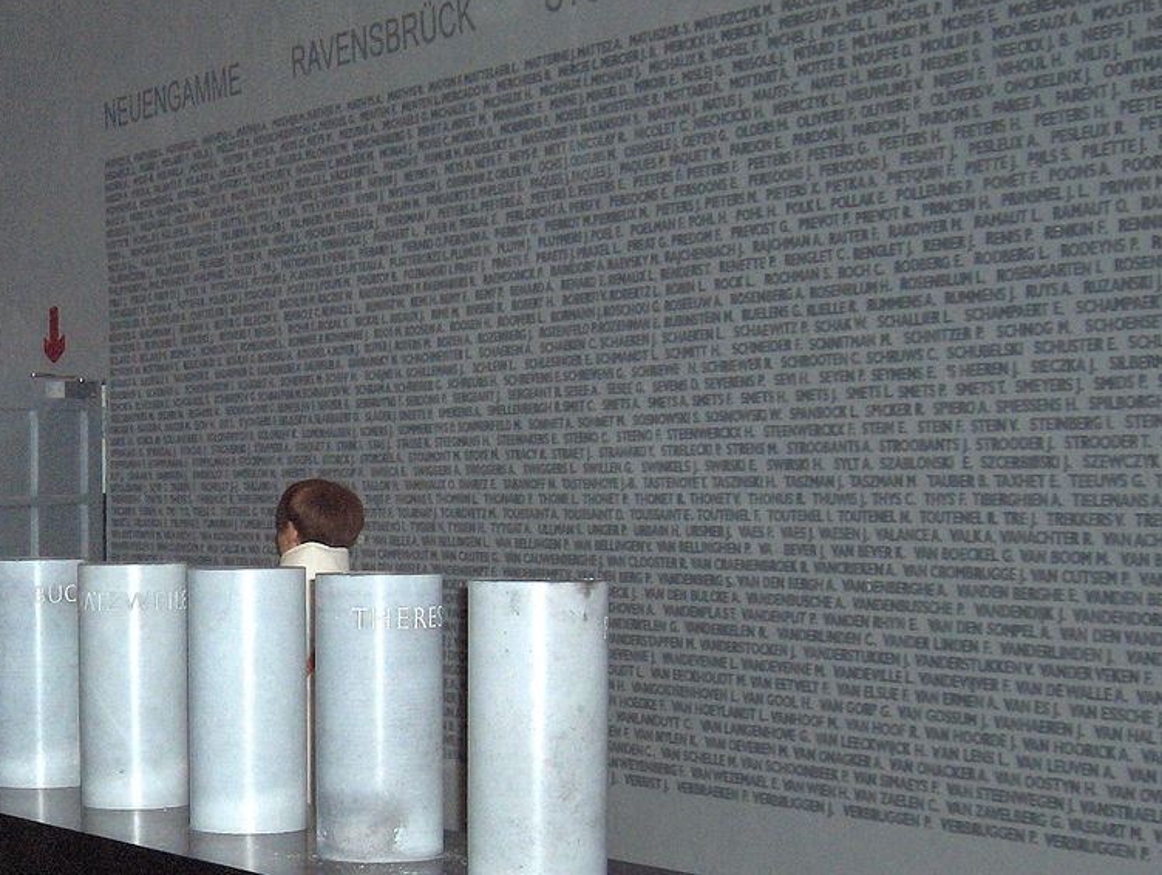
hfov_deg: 22.8
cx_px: 76
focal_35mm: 83
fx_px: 2790
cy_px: 669
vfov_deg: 17.7
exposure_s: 1/60
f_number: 2.8
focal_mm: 8
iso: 171
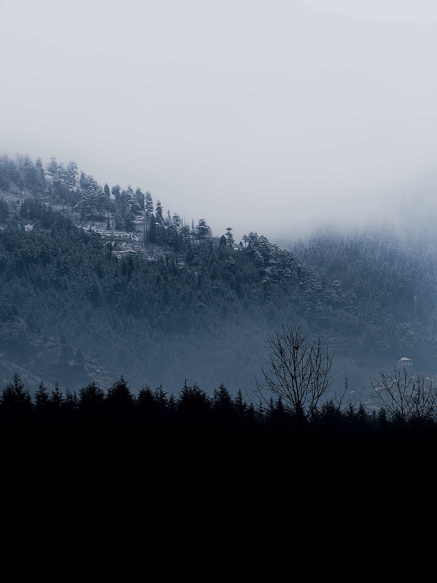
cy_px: 293
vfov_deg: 18.0
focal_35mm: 109
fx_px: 1835
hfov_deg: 13.6
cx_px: 214
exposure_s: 1/640
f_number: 5
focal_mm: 50
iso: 200
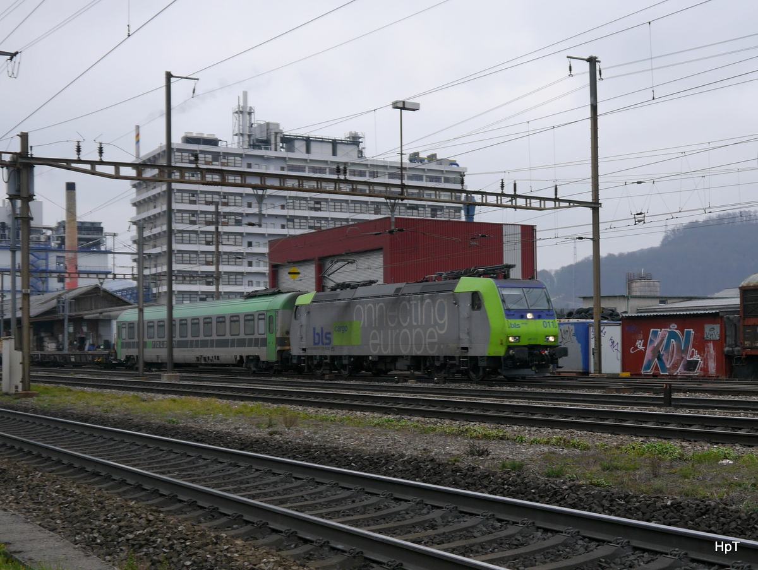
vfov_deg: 39.7
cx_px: 379
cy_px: 285
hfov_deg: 51.3
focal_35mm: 36
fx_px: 789
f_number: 4.5
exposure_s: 1/100
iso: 160
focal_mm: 18
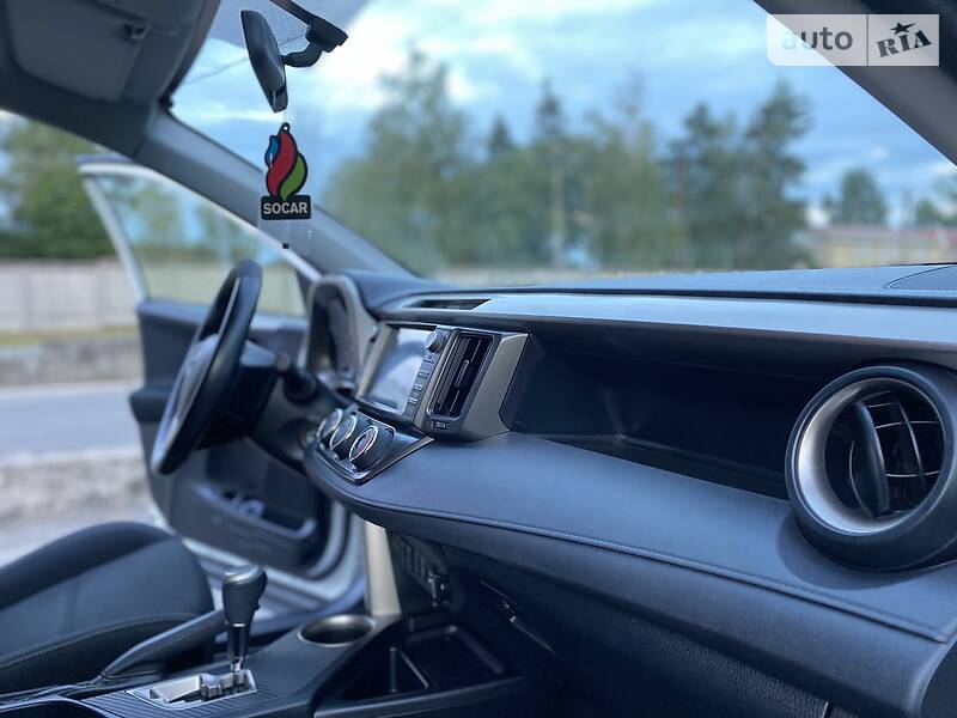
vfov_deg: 53.1
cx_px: 478
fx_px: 719
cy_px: 359
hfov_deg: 67.3
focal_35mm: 26
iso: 250
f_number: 1.8
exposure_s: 1/60
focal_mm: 4.2
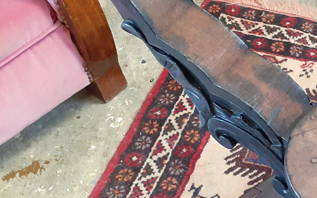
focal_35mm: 86
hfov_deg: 21.9
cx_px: 402
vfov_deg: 15.0
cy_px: 186
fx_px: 743
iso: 160
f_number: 1.9
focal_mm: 3.6
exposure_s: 1/50
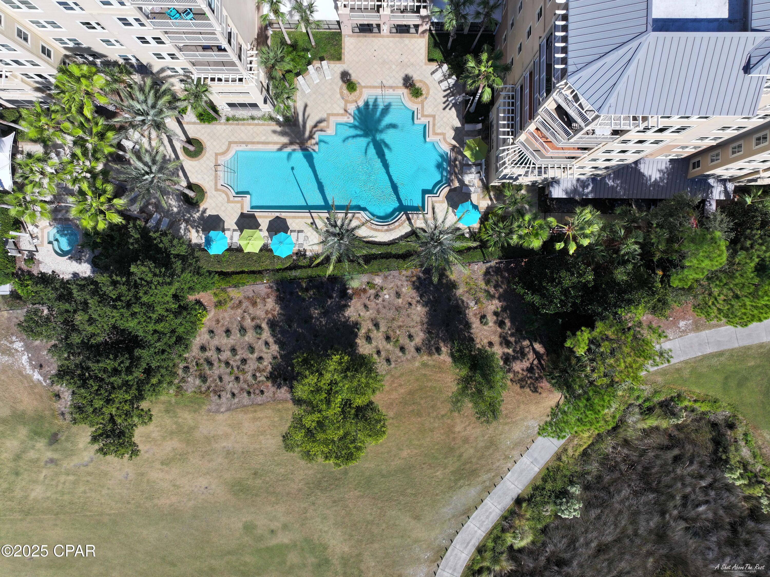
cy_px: 288
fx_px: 534
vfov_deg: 56.8
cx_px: 385
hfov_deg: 71.6
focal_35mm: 24
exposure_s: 1/2500
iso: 140
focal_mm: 12.29
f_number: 2.8
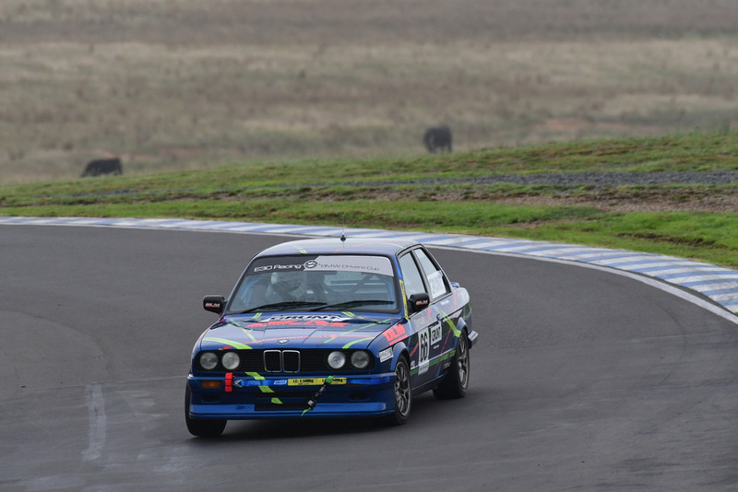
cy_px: 246
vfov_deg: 1.8
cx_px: 369
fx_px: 15380
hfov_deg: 2.7
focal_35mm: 750
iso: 1000
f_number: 9
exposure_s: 1/640
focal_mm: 500
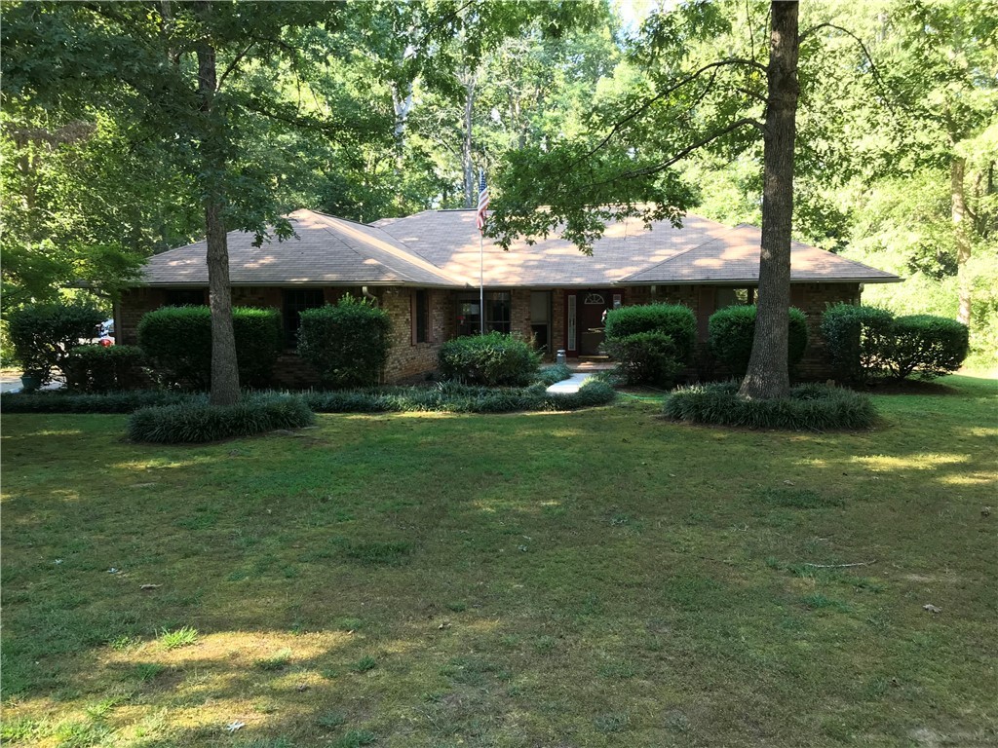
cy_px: 374
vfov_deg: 49.7
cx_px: 499
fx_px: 807
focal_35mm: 28
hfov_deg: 63.4
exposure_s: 1/60
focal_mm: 3.99
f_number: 1.8
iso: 32
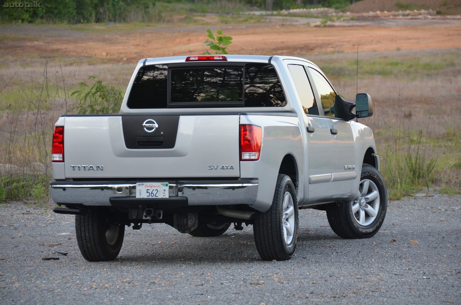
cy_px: 152
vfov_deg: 6.8
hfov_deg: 10.2
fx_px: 2588
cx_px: 230
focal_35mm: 202
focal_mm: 135
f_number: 5.6
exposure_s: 1/500
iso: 1600
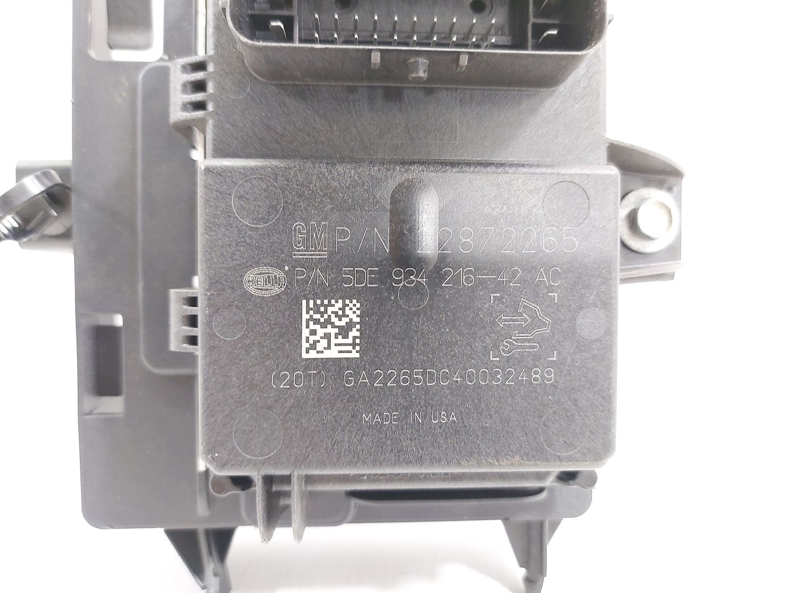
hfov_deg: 71.6
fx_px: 548
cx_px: 396
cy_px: 296
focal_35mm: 24
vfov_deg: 56.8
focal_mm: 5.23
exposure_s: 1/33
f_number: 1.8
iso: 200
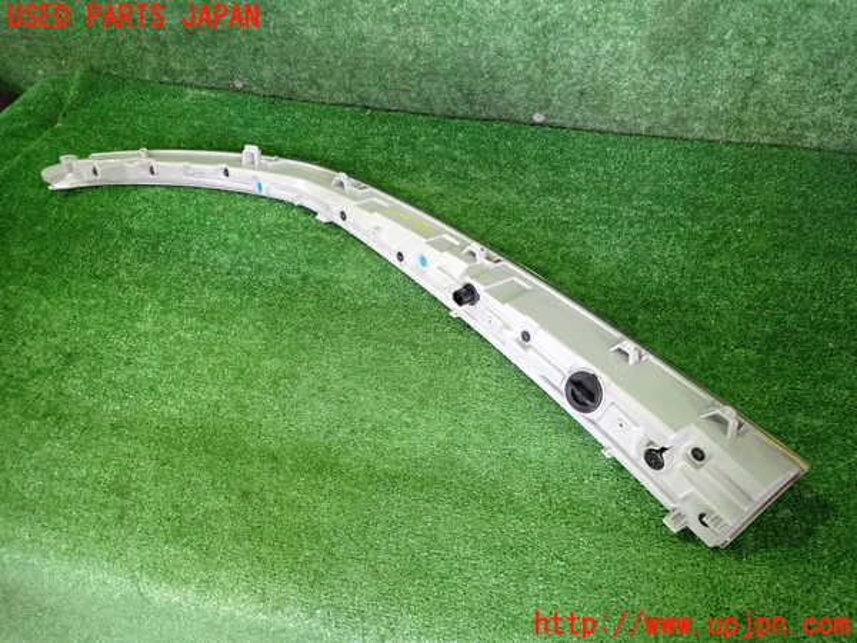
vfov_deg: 54.9
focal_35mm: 25
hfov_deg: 69.4
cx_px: 428
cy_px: 322
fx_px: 619
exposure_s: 1/30
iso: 400
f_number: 2
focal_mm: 4.5
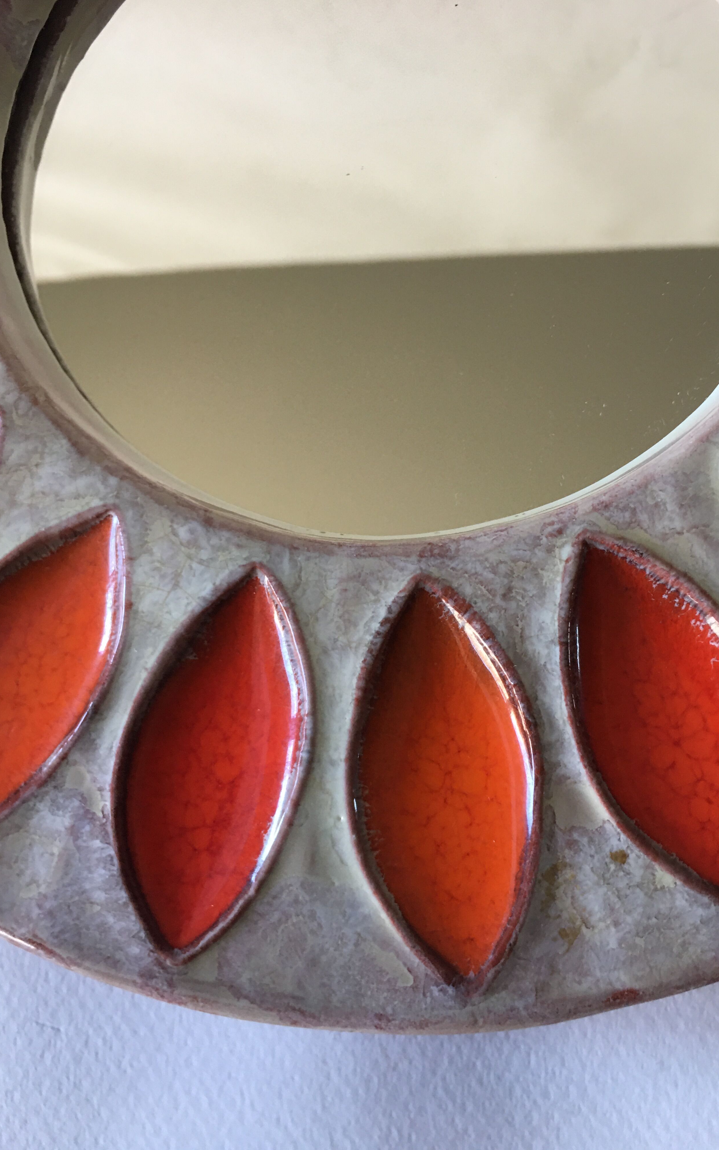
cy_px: 571
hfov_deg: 40.5
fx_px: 972
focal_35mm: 31
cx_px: 405
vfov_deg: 61.2
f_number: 2.2
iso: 50
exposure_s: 1/33
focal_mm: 4.15
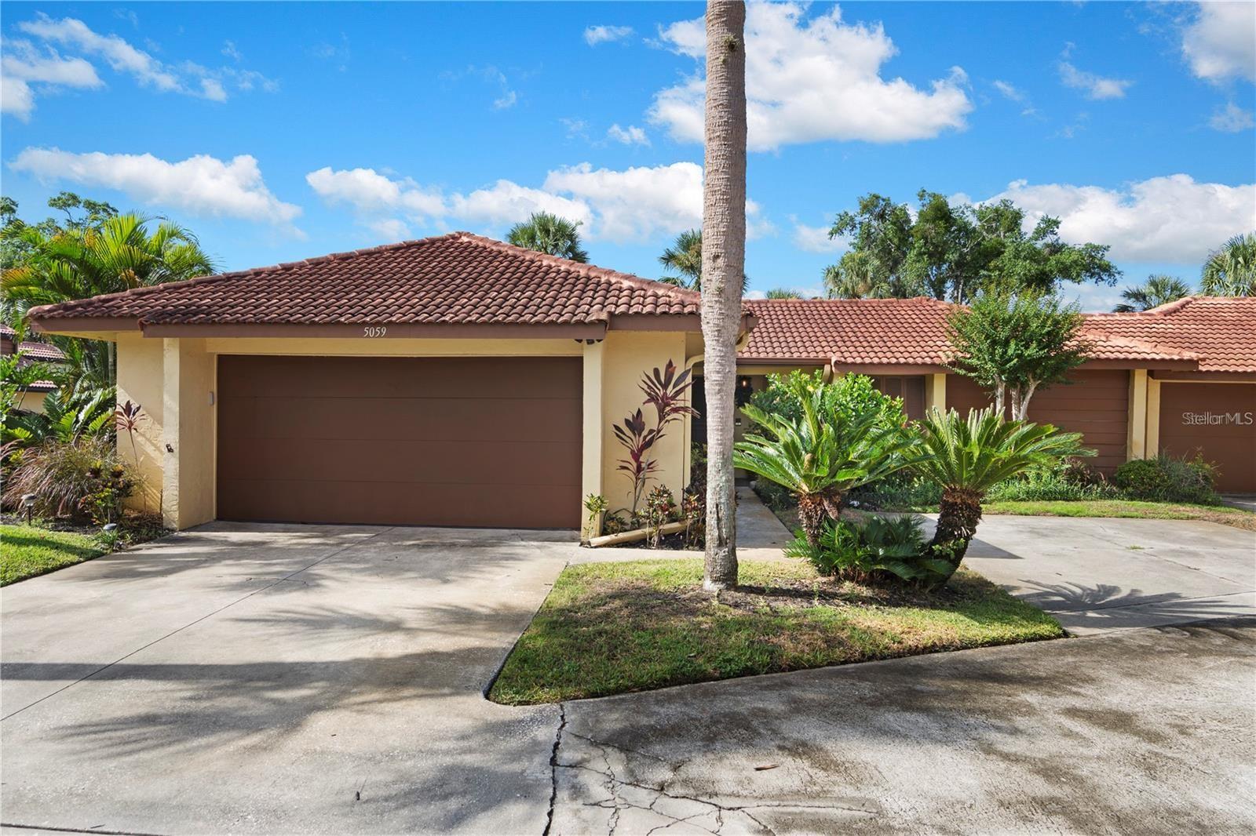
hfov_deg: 77.3
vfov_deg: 56.1
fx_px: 785
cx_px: 628
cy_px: 418
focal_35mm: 22
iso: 100
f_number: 8
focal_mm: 15
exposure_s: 1/30
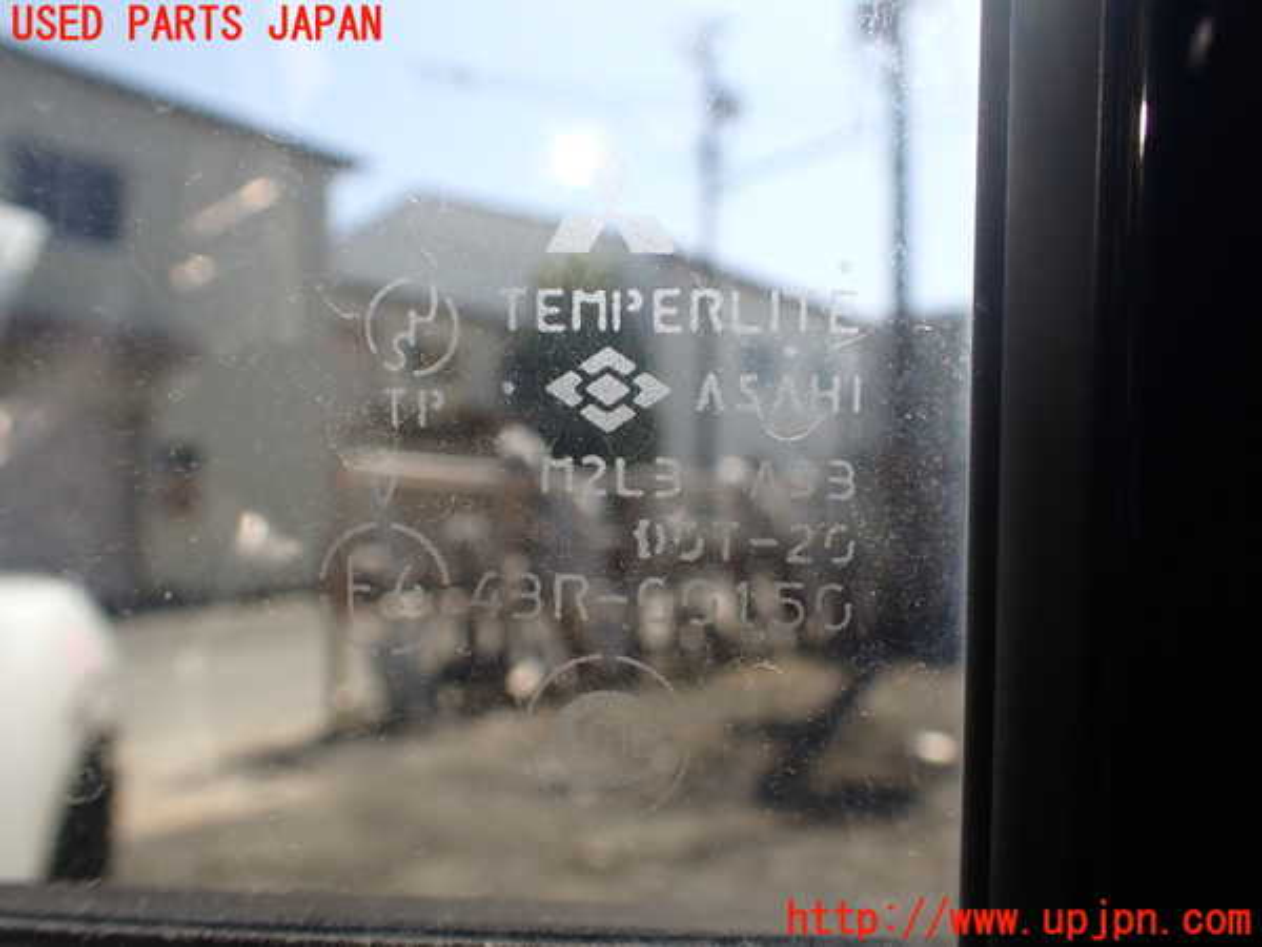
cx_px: 631
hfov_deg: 60.0
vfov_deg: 46.8
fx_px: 1094
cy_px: 474
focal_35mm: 30
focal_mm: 5.4
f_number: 3.2
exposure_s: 1/250
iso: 100
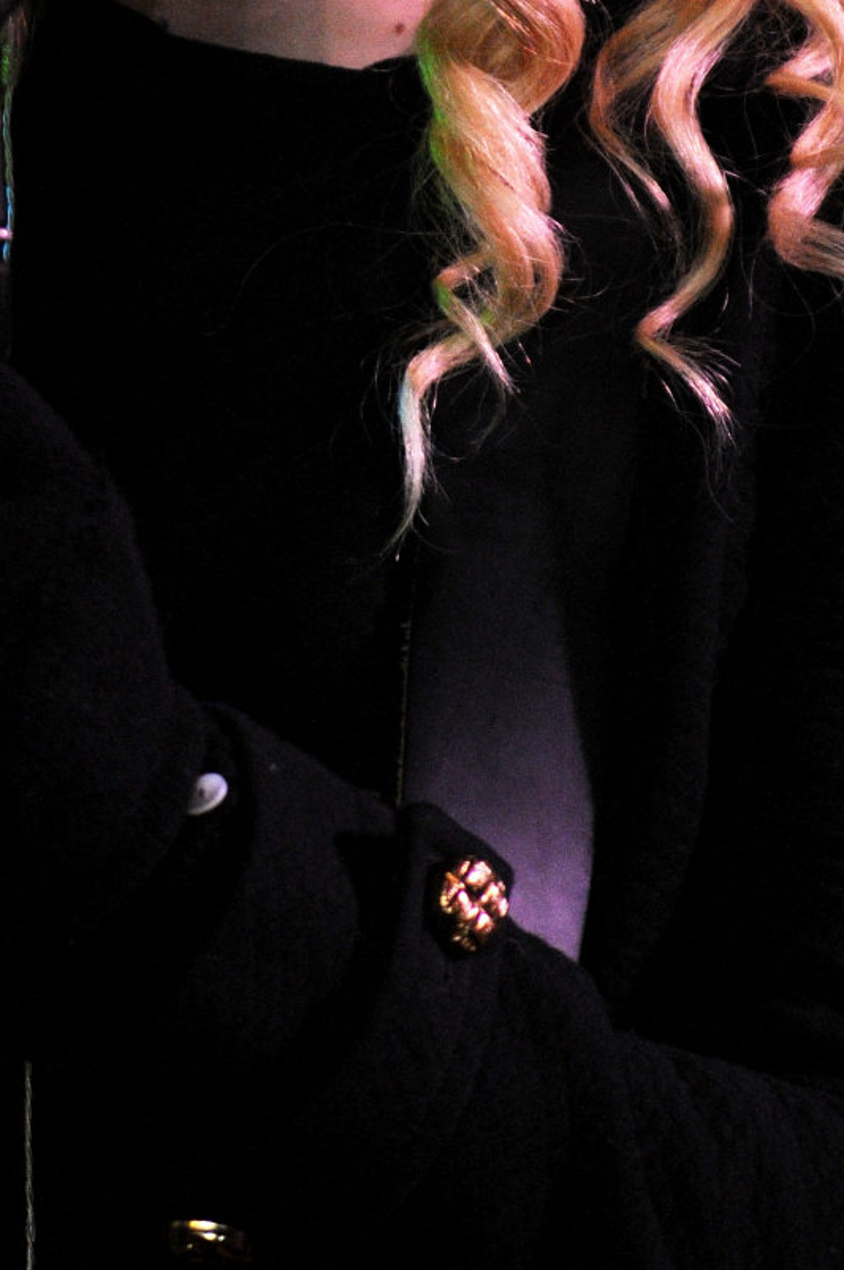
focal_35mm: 721
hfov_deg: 1.9
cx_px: 158
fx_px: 25408
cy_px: 69
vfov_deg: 2.9
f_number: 3.2
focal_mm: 200
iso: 1000
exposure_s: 1/320
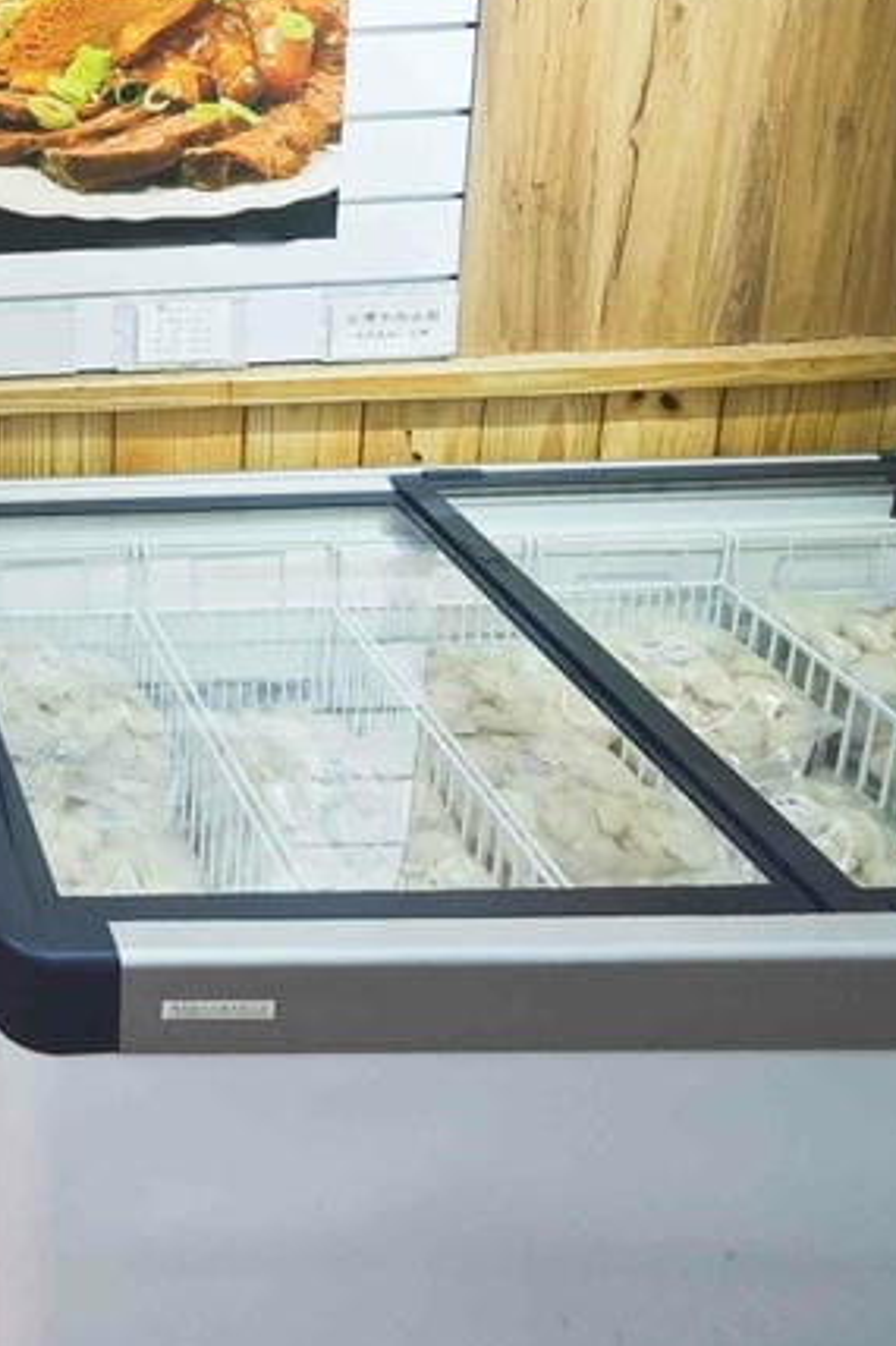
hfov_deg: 27.9
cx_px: -393
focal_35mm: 35
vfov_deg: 47.1
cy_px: 60
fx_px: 1308
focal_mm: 2.03
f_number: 1.8
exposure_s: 1/60
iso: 50
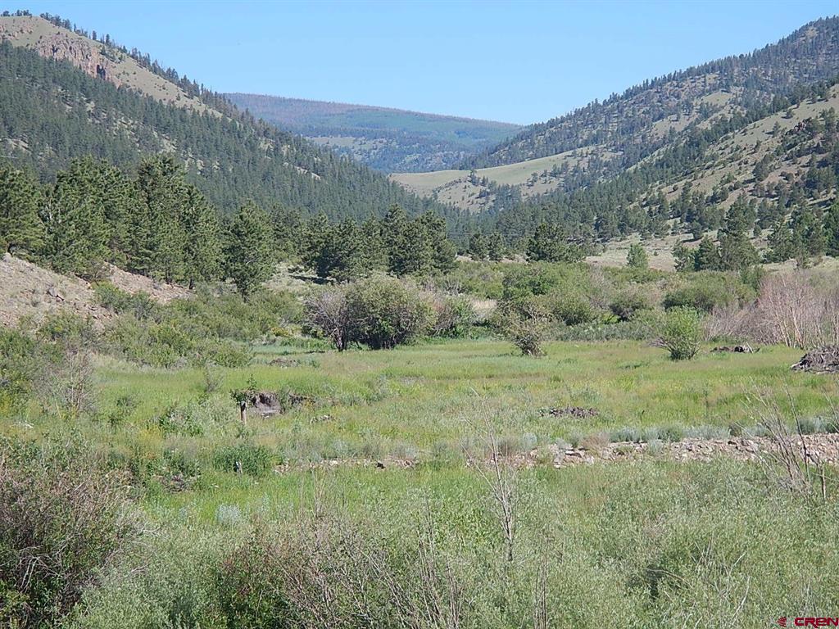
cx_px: 420
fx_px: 3393
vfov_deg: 10.6
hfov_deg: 14.1
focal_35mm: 140
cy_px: 314
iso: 125
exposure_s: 1/500
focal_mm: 25
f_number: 4.8
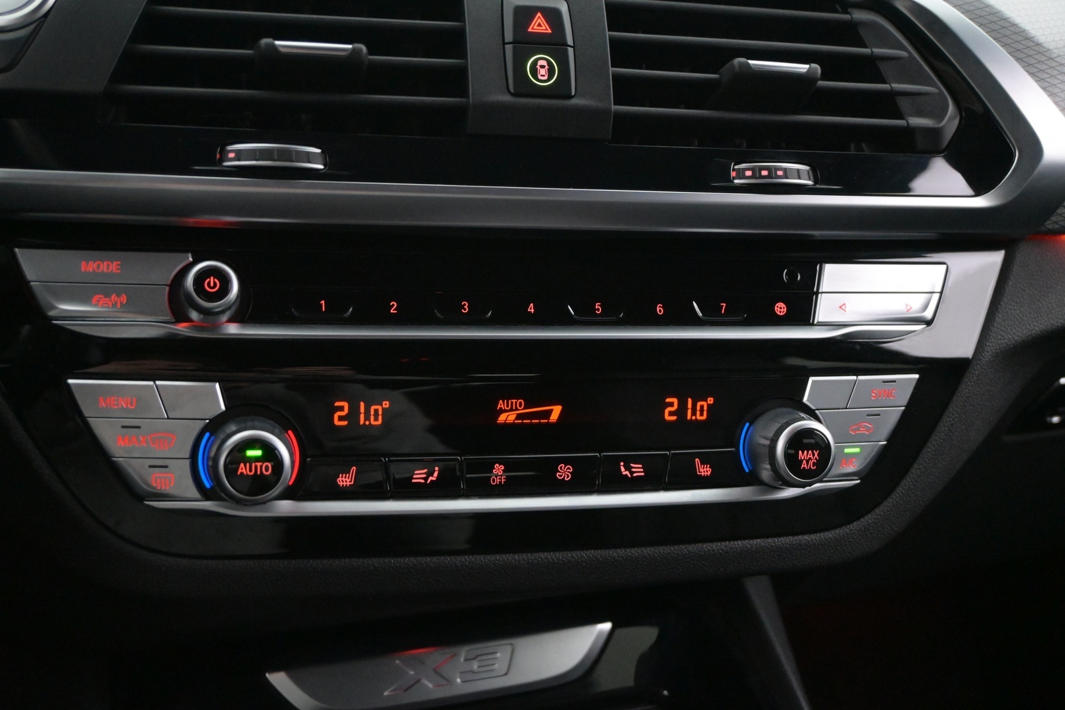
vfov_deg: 31.9
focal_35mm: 42
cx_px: 532
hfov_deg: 46.4
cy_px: 355
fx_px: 1242
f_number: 4.5
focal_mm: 28
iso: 5600
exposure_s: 1/50
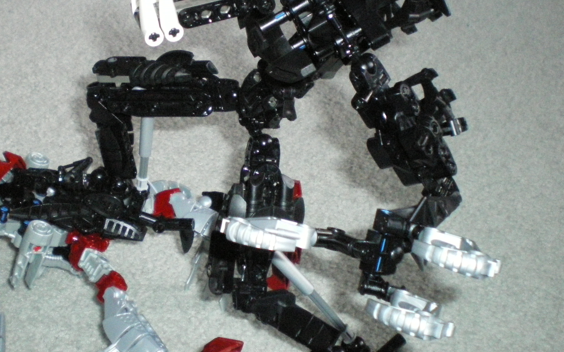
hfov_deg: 33.3
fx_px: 938
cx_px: 216
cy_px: 35
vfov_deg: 20.8
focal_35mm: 61
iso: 640
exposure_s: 1/50
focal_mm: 6.3
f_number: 3.1
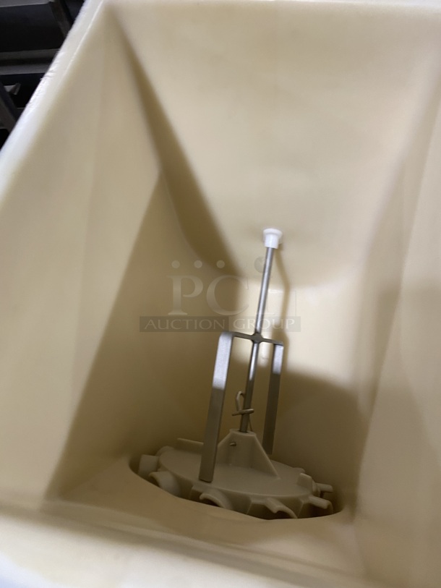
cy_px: 294
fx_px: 442
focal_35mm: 26
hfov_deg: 53.1
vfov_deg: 67.3
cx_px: 220
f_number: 1.8
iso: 160
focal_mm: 4.25
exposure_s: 1/60
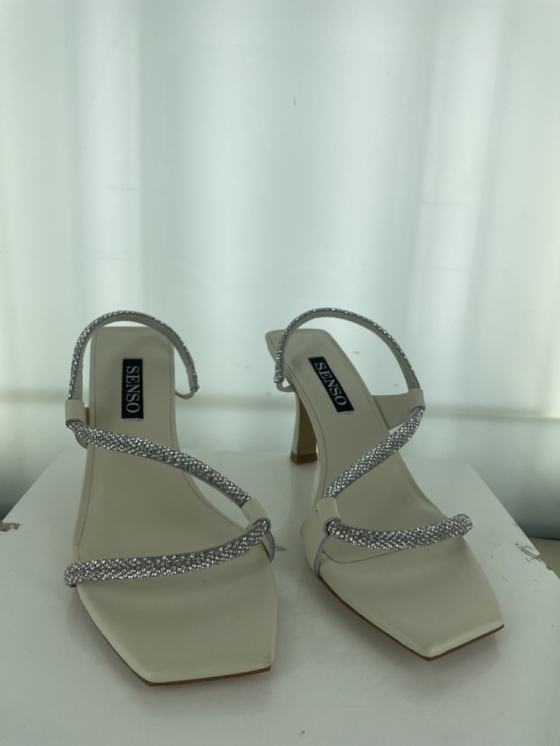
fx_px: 561
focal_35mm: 26
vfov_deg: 67.3
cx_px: 280
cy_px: 373
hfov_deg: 53.1
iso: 32
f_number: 1.6
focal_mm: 4.2
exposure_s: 1/754
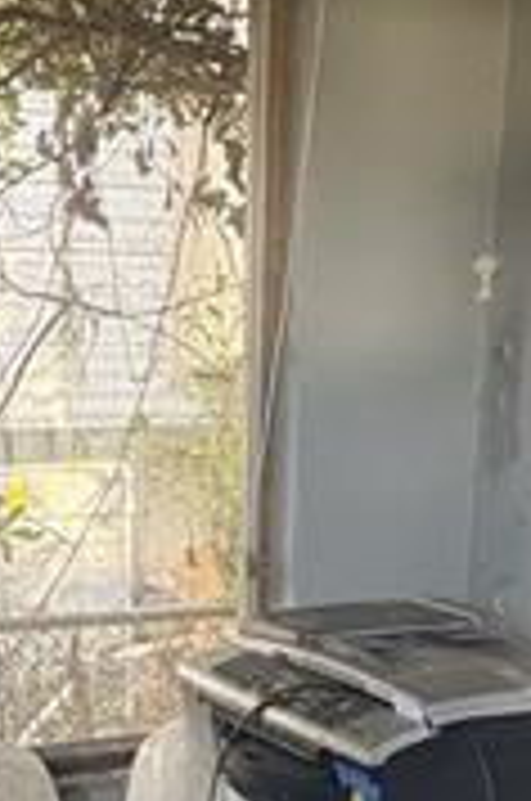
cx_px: 144
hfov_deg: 21.3
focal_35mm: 63
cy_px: 886
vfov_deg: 28.9
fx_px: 1399
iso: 250
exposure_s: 1/80
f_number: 2.2
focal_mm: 2.22
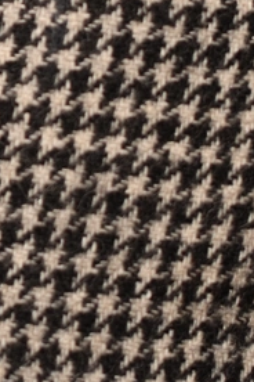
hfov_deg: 4.5
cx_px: -353
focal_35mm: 299
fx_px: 3164
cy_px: -179
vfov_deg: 6.8
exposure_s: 1/1250
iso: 200
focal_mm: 50
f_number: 2.2
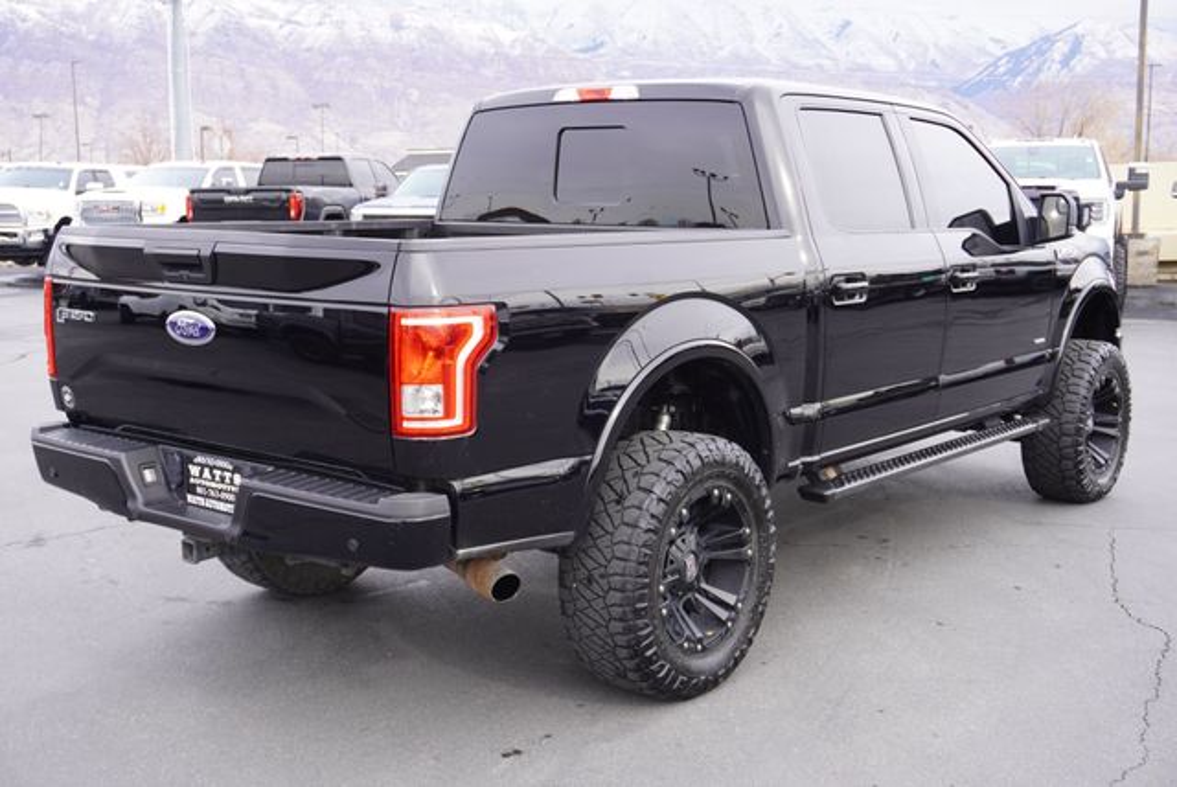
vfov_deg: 32.0
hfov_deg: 46.4
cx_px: 588
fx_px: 1374
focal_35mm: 42
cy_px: 394
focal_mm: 28
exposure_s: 1/80
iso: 100
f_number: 5.6
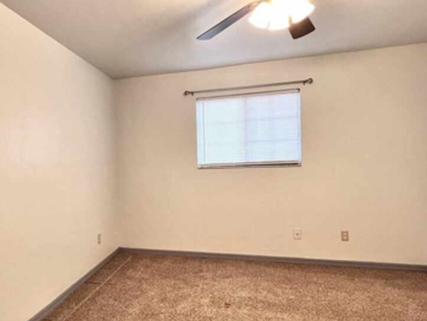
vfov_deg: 58.9
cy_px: 173
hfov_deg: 71.4
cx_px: 137
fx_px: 284
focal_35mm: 23
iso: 200
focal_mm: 1.57
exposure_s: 1/60
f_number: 1.8
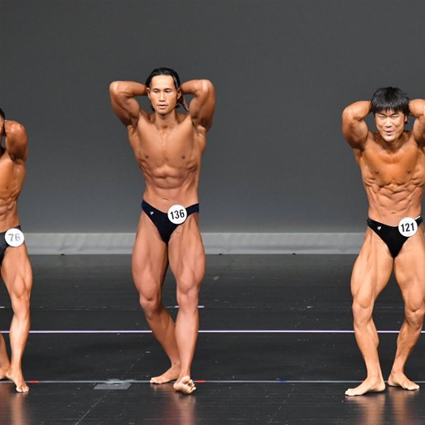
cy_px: 213
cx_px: 320
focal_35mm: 385
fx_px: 5348
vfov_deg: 4.6
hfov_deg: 4.5
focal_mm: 200
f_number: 5.6
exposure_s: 1/400
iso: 5000
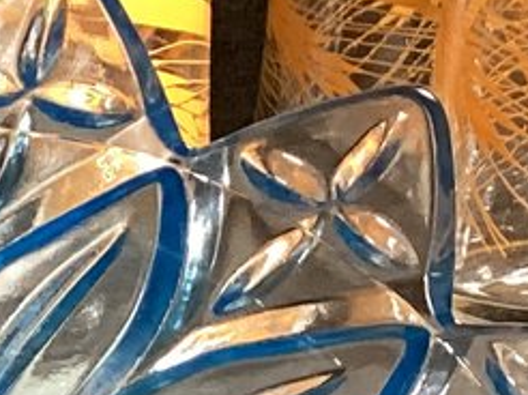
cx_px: -413
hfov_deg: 9.8
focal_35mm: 191
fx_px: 2910
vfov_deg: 7.3
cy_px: 920
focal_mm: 3.3
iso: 160
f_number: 2.4
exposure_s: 1/60
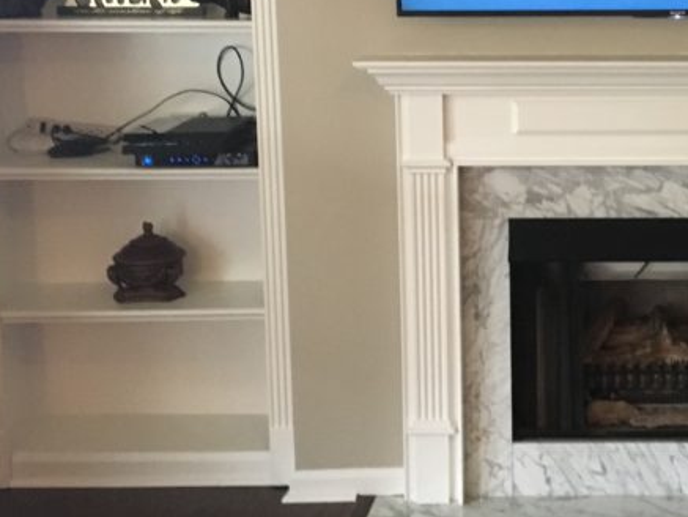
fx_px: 1352
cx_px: 642
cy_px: 128
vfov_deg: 21.4
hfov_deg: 27.3
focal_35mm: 68
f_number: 2.2
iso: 250
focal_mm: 4.15
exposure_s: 1/15
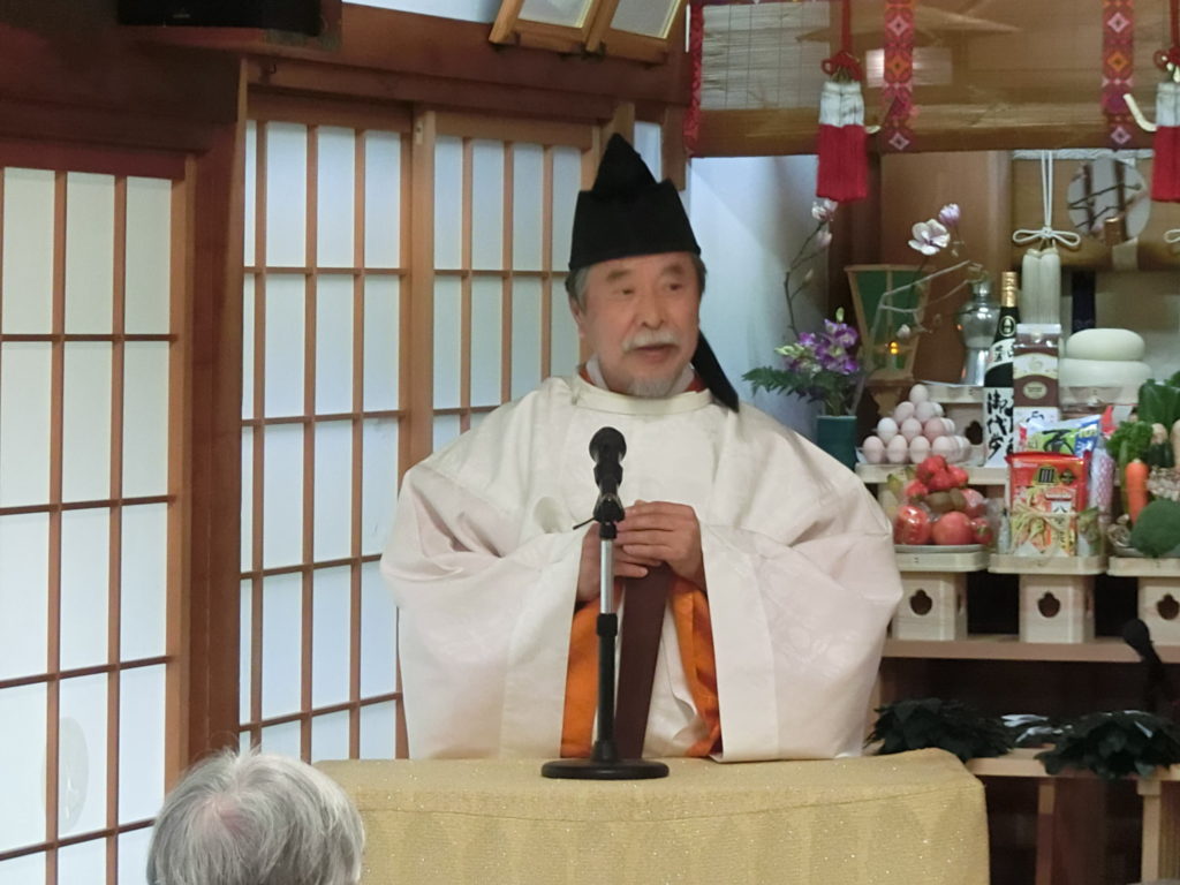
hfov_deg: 13.2
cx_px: 590
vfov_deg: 9.9
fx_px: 5113
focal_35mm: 150
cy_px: 442
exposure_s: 1/40
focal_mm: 26.72
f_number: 5.7
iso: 1600
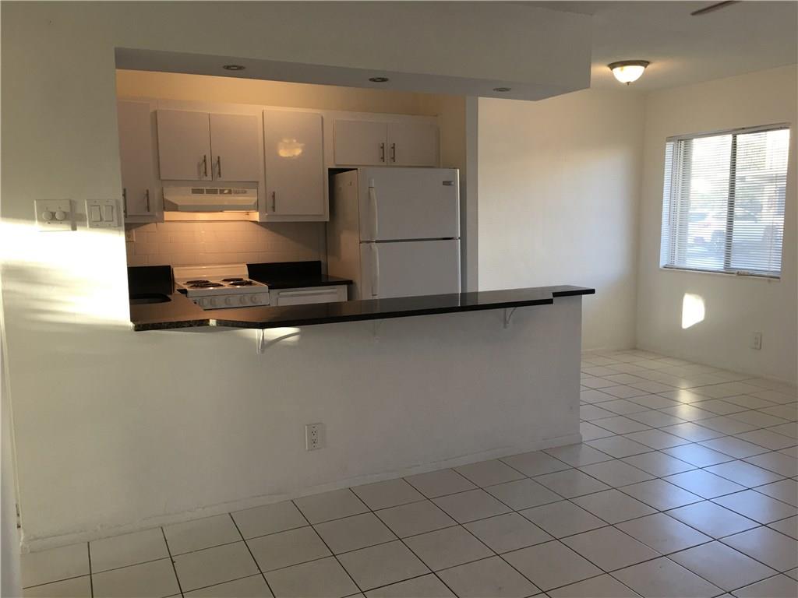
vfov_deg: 48.2
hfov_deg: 61.7
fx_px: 669
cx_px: 399
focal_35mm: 29
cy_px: 299
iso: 25
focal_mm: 4.15
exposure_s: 1/30
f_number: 2.2
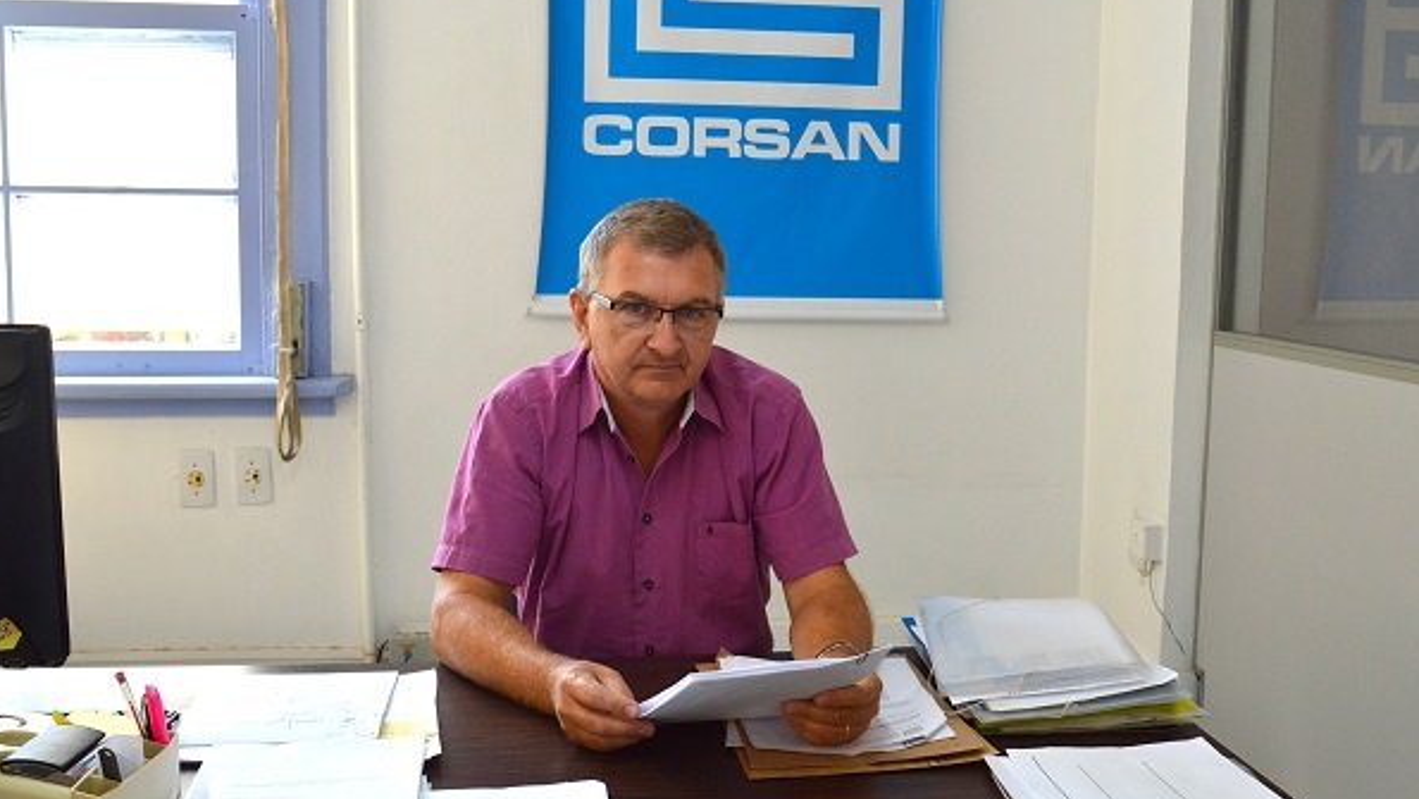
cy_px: 403
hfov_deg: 51.0
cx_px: 708
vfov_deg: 30.1
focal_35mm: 40
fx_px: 1488
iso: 800
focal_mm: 25
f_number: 9
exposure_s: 1/125
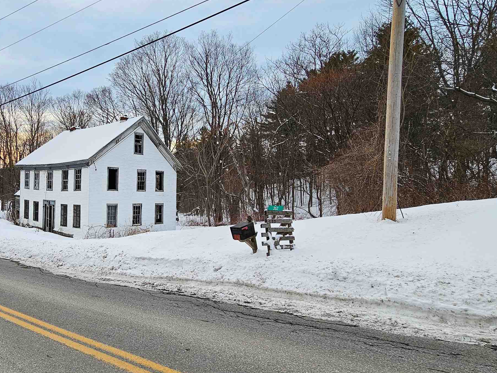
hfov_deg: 73.1
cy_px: 187
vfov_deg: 61.1
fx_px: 316
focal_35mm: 22
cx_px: 150
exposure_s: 1/120
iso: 64
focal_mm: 2.2
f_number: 2.2
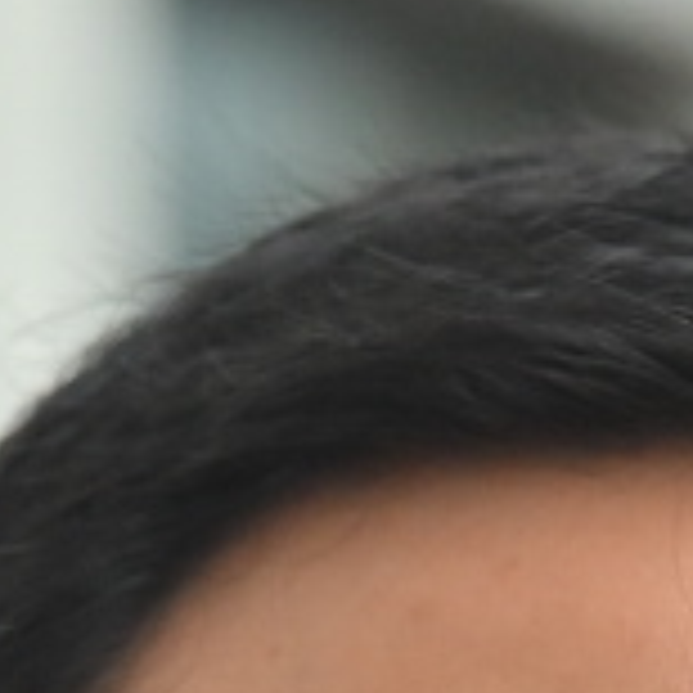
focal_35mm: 1074
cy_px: 2070
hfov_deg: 1.6
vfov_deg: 1.6
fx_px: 24326
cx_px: 202
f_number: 4
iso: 1000
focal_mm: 120
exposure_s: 1/500
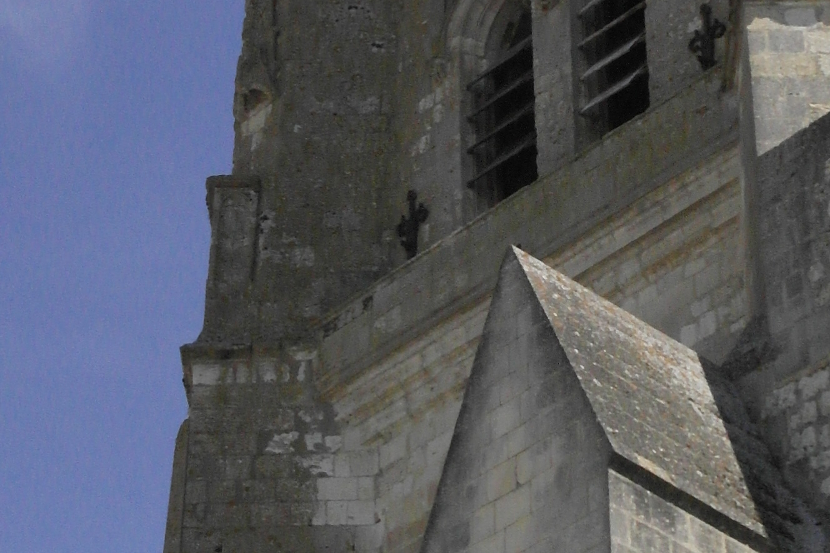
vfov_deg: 10.1
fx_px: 3135
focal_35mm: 136
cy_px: 188
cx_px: 605
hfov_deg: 15.0
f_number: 5.6
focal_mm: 22
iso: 1600
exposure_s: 1/4000
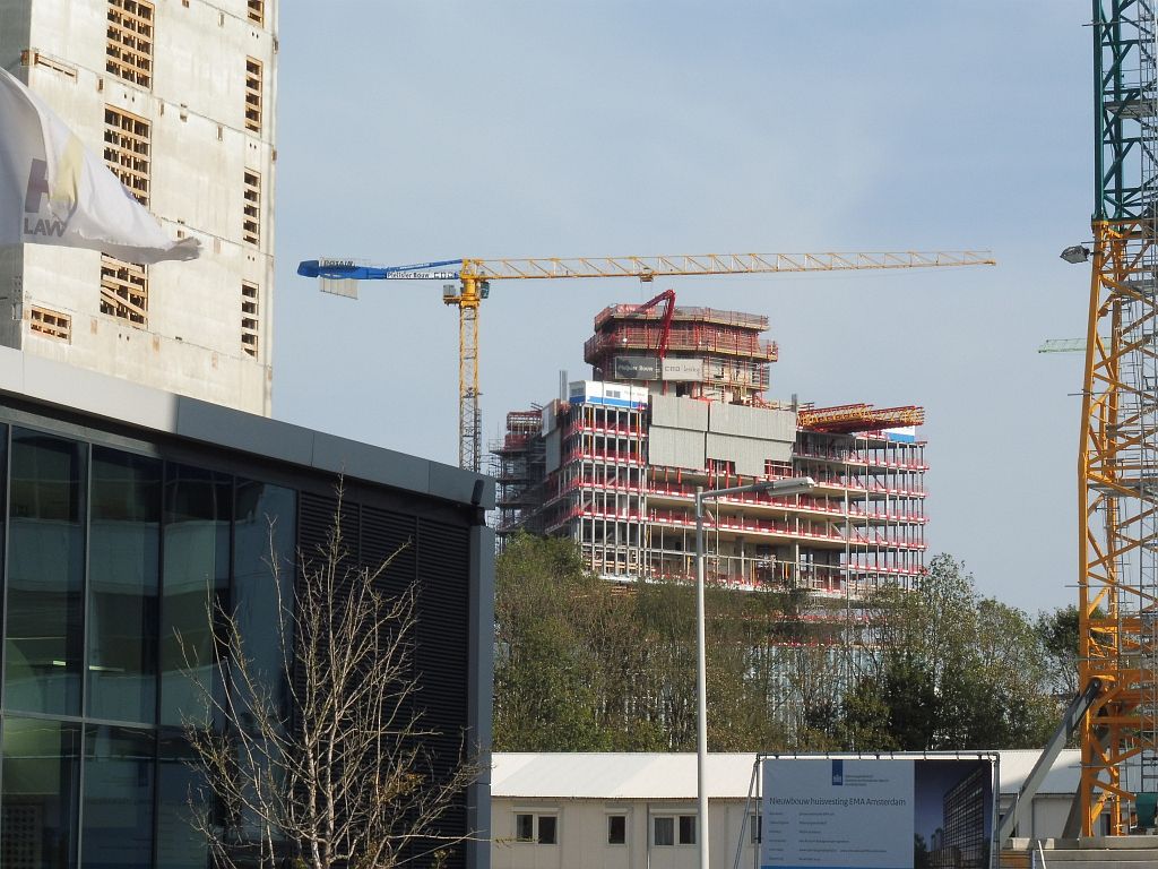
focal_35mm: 115
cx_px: 579
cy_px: 434
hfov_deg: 17.1
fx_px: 3847
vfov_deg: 12.9
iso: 100
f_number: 7.1
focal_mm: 20.6
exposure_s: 1/400
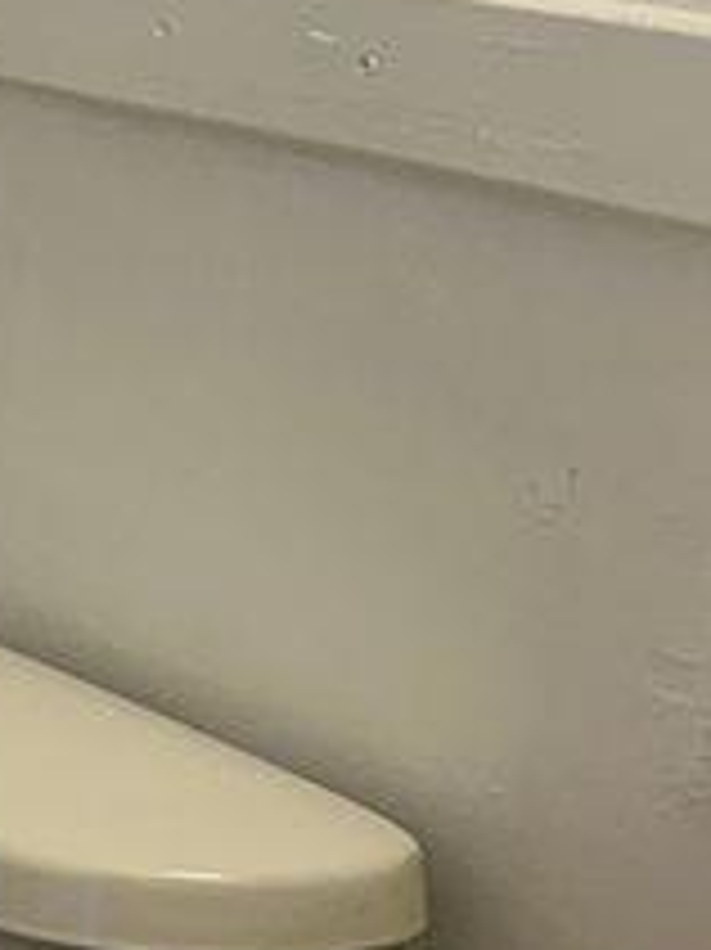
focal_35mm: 123
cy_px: 54
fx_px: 3372
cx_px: -837
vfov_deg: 15.8
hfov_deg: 10.7
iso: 80
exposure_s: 1/120
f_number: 1.78
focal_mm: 6.86
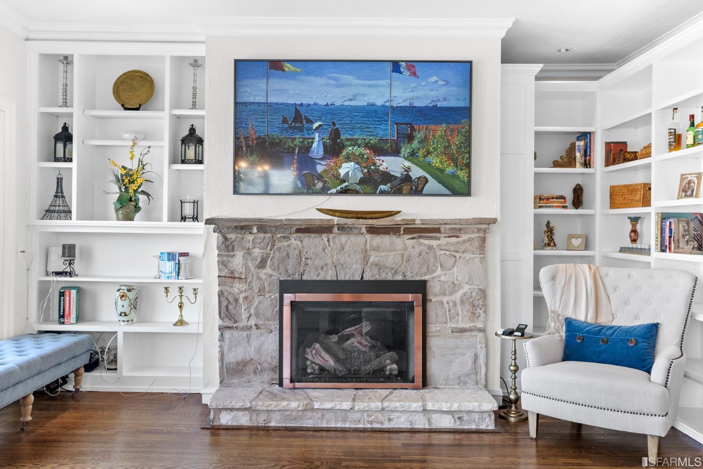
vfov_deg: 45.0
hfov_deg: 63.6
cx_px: 352
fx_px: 566
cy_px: 234
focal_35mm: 29
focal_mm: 29
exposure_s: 1/20
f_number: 8
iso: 800
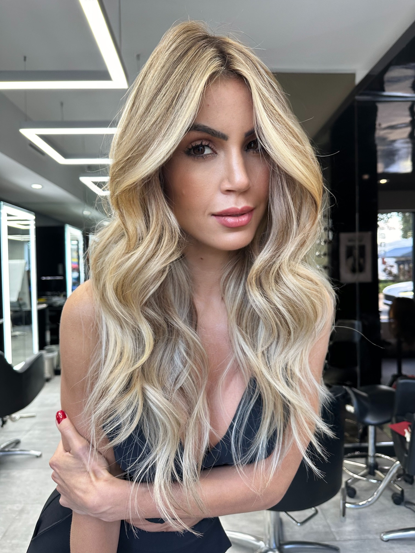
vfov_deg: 71.6
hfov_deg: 56.8
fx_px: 384
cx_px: 208
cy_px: 276
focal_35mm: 24
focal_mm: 6.86
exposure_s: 1/109
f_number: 1.78
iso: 200
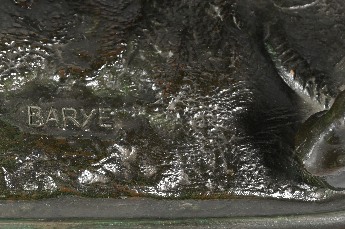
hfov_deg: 21.9
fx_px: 881
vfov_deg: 14.8
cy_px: 132
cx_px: 77
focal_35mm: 92
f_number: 16
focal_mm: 53
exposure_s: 1/100
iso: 320
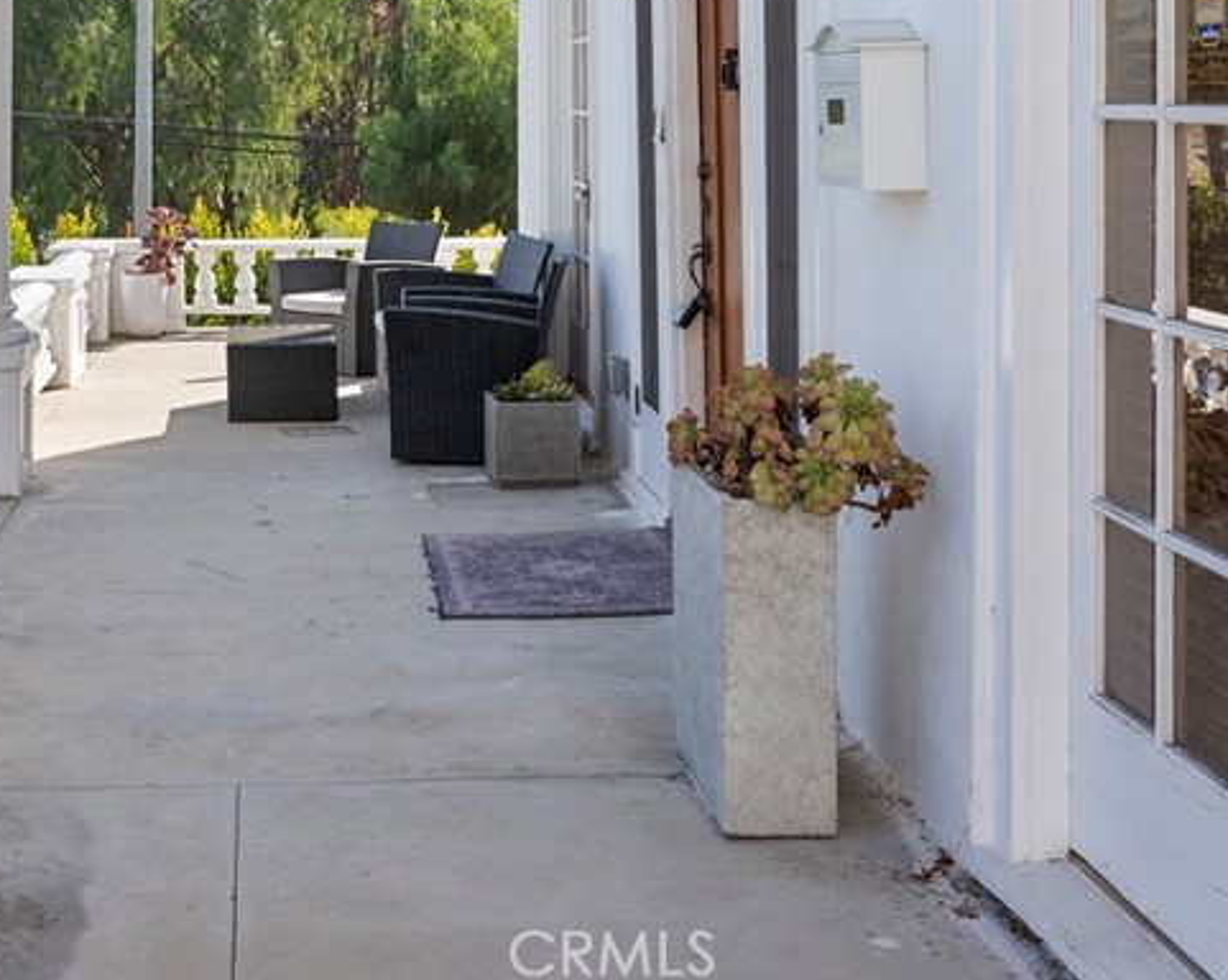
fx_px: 2179
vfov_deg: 24.7
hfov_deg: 30.9
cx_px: 288
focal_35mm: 60
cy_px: 119
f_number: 8
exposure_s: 1/30
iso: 100
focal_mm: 30
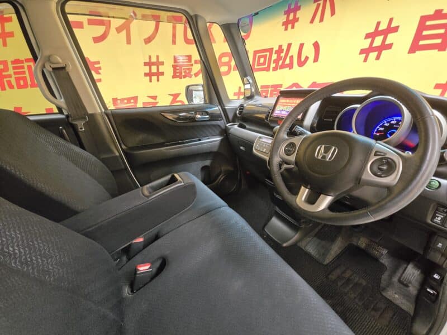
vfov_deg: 89.9
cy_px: 168
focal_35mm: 13
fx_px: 168
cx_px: 224
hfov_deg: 106.2
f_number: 2.2
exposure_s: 1/25
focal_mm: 2.2
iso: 1600
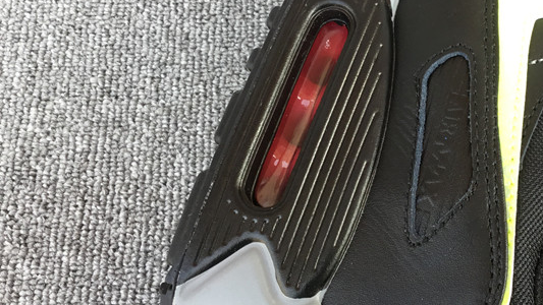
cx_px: 410
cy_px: 152
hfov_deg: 35.8
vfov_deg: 21.1
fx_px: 821
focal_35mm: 57
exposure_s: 1/100
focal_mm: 3.3
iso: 40
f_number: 2.4
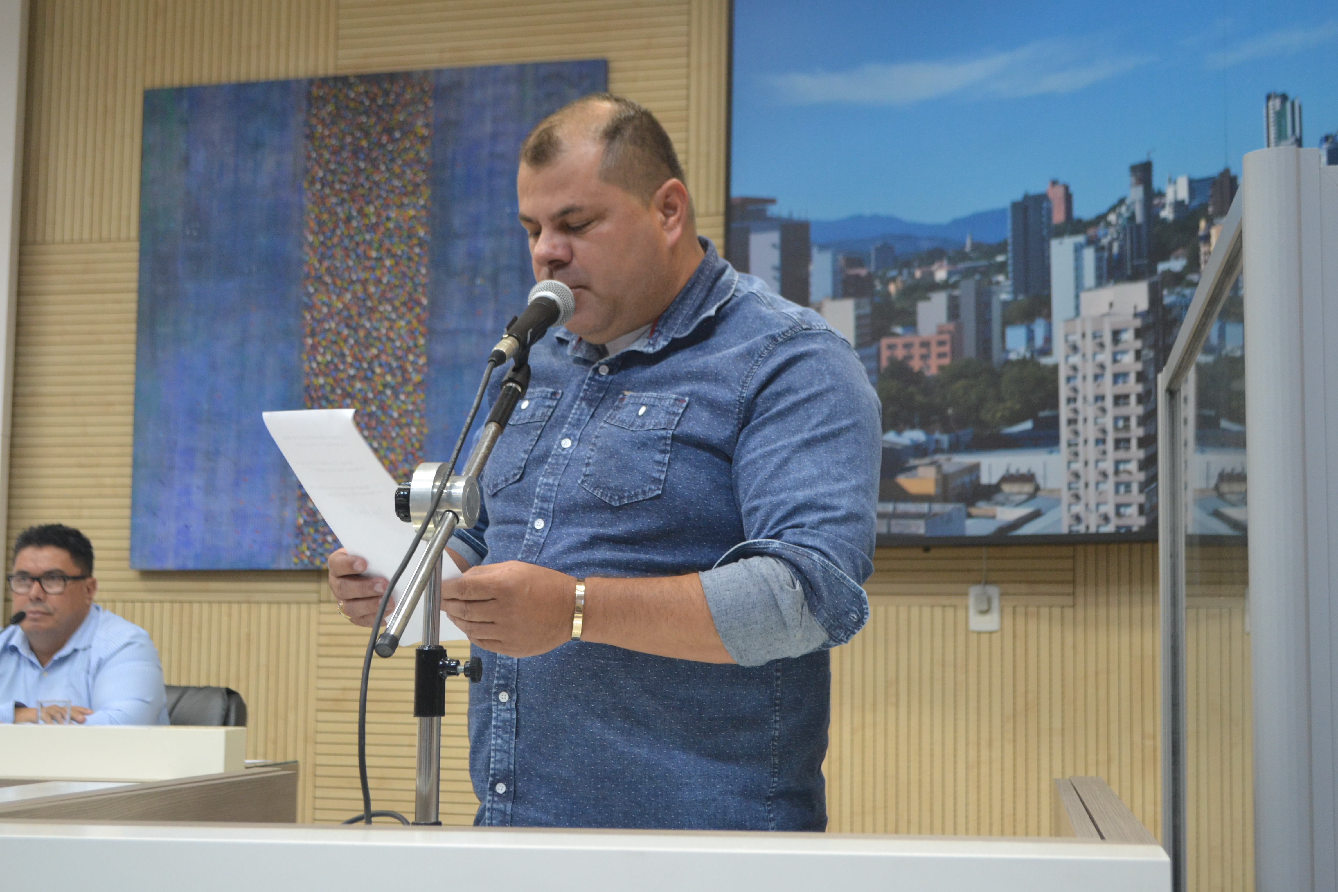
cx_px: 669
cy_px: 446
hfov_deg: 37.9
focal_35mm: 52
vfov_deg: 25.8
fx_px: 1951
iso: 1000
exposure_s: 1/15
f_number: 5
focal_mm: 35
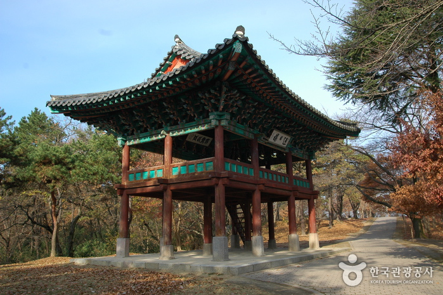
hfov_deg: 62.0
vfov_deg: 43.5
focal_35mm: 30
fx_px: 369
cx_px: 222
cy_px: 148
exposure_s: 1/400
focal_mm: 20
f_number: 5.6
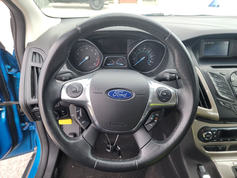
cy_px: 89
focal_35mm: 24
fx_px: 164
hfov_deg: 71.6
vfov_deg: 56.8
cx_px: 118
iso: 71
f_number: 1.8
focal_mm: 6.7
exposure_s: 1/59
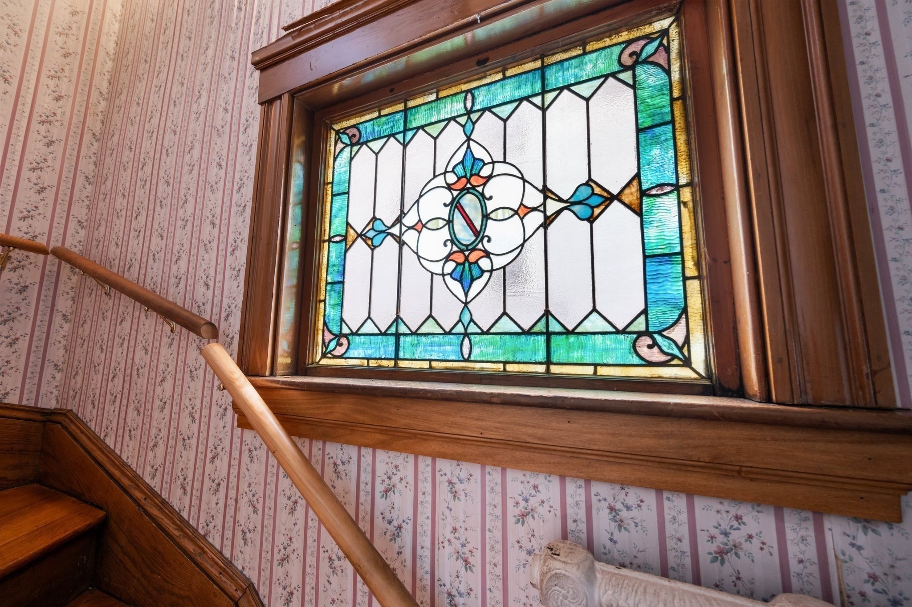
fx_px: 354
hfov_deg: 104.3
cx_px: 456
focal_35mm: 14
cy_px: 304
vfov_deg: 81.1
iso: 500
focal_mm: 14
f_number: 7.1
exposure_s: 1/8
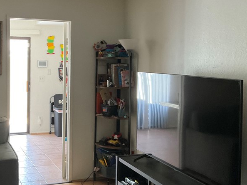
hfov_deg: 37.8
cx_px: 82
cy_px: 72
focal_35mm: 50
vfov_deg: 29.0
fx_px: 357
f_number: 1.8
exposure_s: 1/60
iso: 200
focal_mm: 3
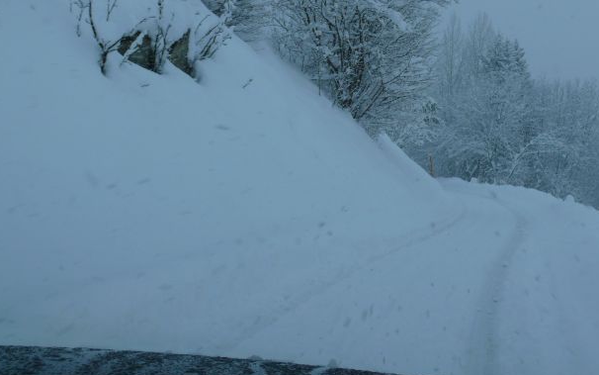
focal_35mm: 49
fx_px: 800
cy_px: 91
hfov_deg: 40.6
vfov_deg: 26.0
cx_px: 390
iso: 100
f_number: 4.5
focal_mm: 7.4
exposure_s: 1/200
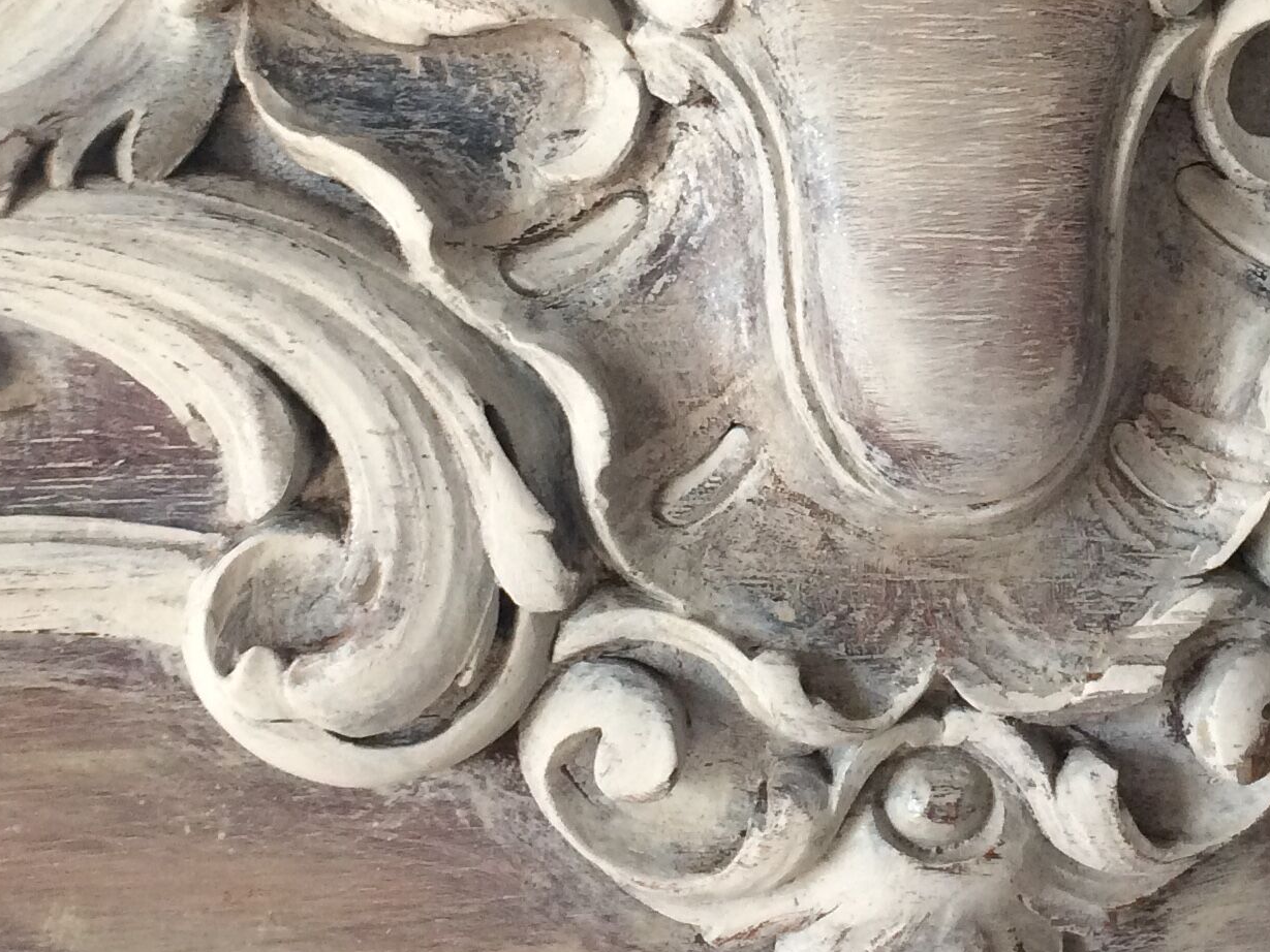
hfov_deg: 25.2
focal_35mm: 77
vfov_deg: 18.8
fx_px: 2825
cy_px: 104
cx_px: 850
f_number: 2.2
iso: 125
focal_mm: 4.15
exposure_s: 1/33
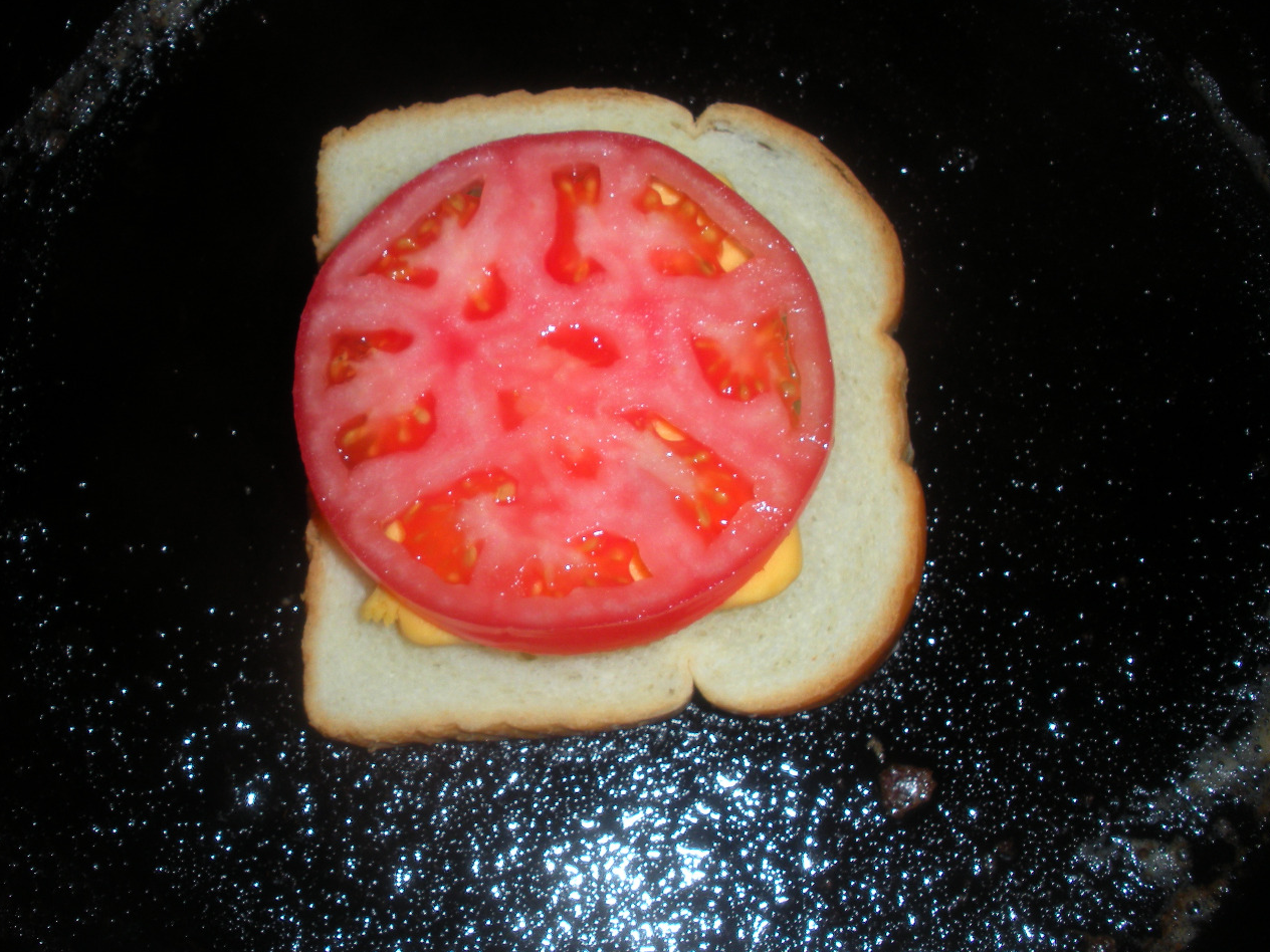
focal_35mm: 41
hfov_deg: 45.7
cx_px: 553
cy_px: 425
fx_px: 1504
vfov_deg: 35.1
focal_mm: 6.3
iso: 64
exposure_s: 1/60
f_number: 5.6
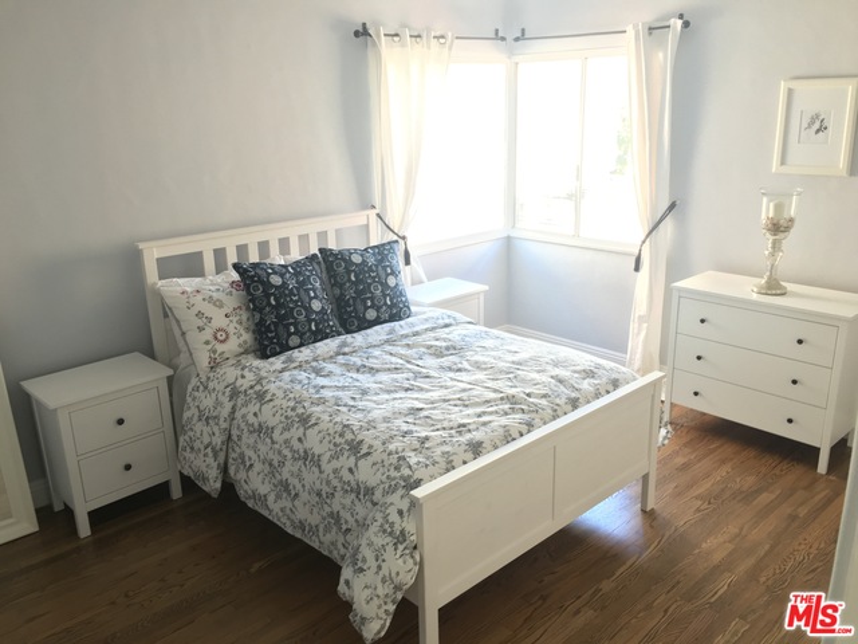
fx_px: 719
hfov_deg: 61.7
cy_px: 322
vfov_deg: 48.2
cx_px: 429
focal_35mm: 29
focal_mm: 4.15
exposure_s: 1/30
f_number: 2.2
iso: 40
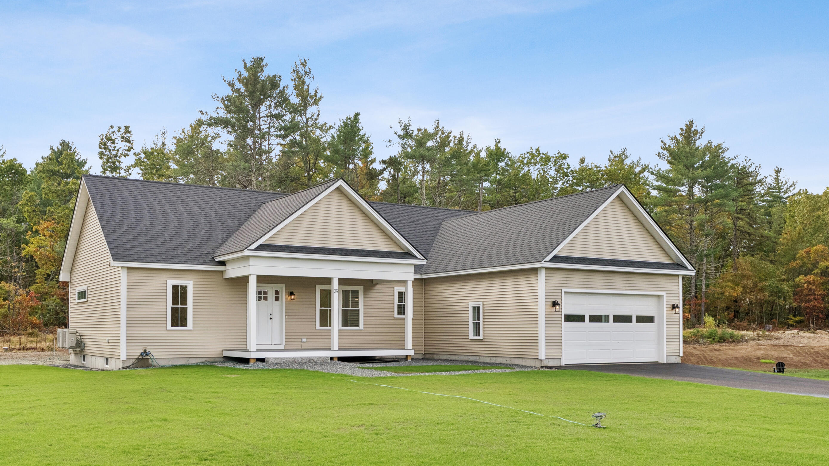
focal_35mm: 35
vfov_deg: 33.6
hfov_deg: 56.6
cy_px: 178
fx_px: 769
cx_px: 385
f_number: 7.1
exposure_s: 1/640
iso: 320
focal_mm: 31
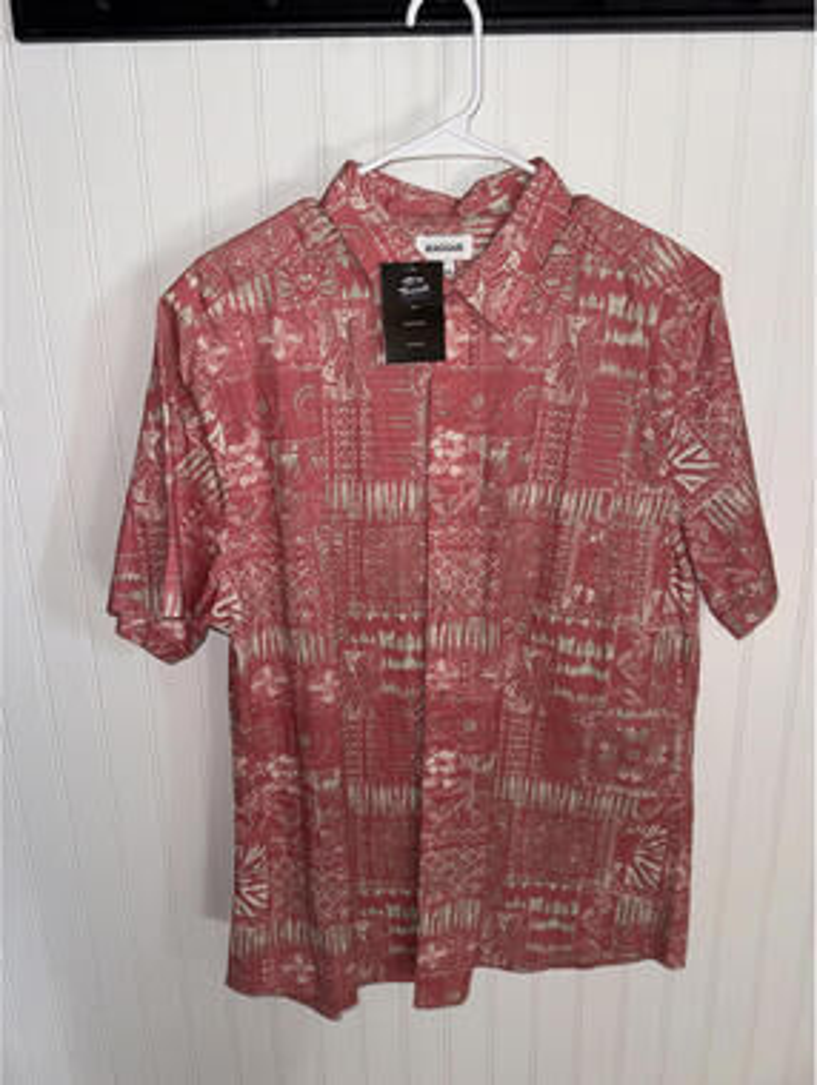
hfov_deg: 56.9
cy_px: 542
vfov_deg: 71.5
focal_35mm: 24
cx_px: 408
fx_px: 754
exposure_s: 1/43
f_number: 1.78
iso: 80
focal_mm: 6.76
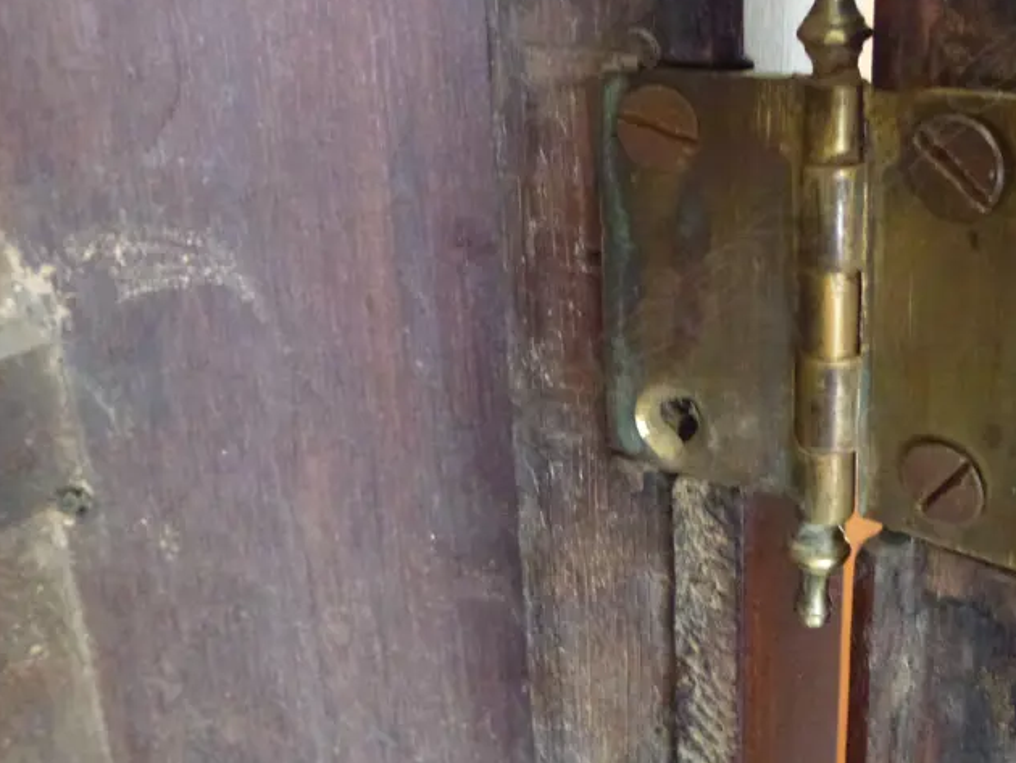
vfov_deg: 36.7
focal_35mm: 39
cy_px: 305
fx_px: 1145
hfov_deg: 47.0
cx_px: 689
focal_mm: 4.3
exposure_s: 1/13
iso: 800
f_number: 3.3
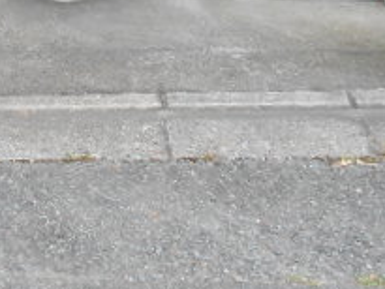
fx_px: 901
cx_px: -81
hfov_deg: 22.2
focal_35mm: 81
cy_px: -60
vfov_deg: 17.4
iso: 80
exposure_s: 1/160
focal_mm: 4.6
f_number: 3.2
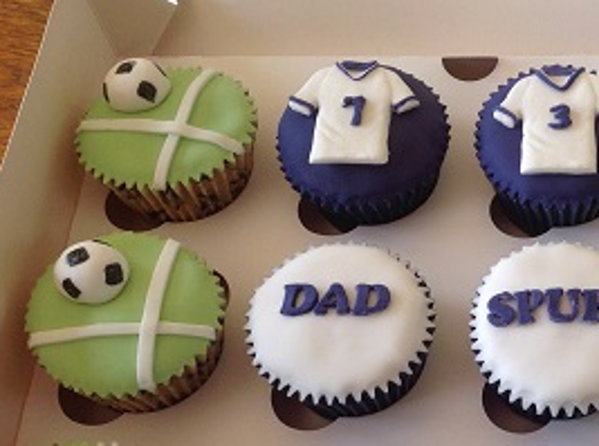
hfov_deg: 31.7
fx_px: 1019
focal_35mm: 59
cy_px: 356
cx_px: 498
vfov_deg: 24.3
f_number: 2.4
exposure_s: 1/120
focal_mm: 4.28
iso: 80
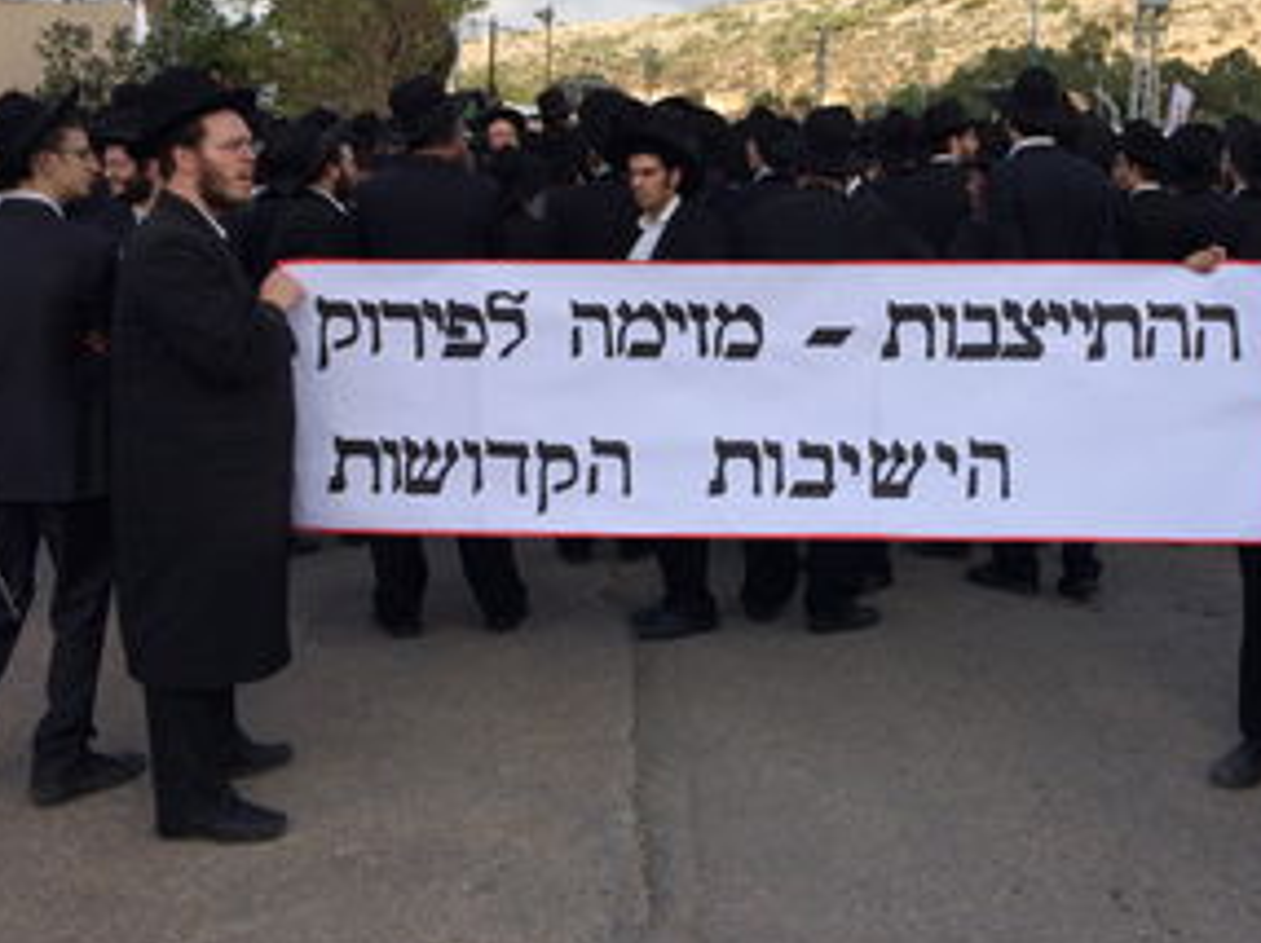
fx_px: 1529
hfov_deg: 44.1
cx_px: 851
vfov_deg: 34.0
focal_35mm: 42
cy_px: 322
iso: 32
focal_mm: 4.12
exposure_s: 1/1520
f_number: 2.2
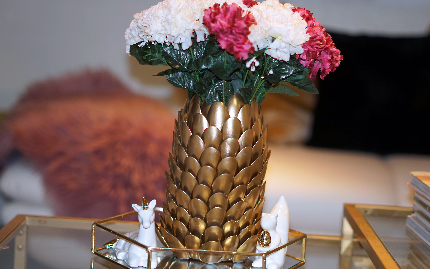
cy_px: 135
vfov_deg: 16.9
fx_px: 902
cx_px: 215
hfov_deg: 26.8
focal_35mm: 77
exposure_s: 1/60
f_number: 1.8
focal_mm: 50
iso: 125
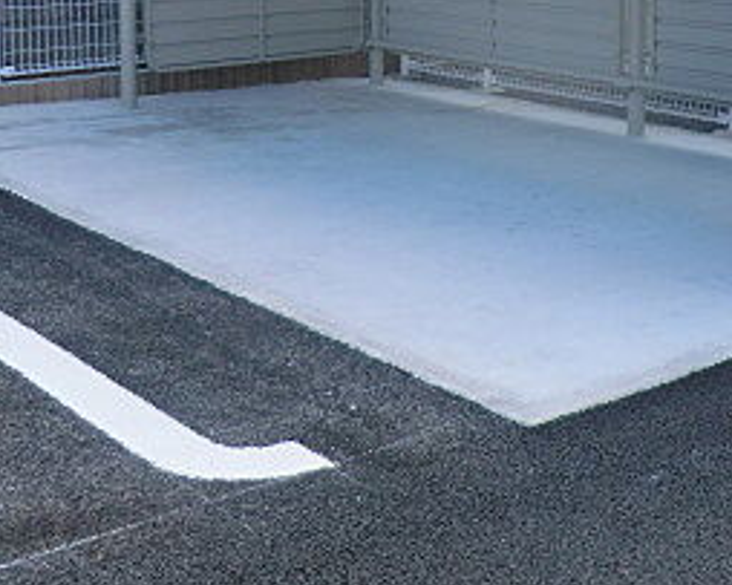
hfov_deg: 31.6
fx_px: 1278
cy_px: -3
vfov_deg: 24.6
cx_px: 504
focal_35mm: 59
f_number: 3.2
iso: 80
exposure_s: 1/160
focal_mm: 4.3
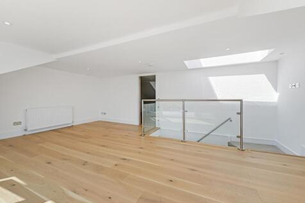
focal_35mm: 14
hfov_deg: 104.3
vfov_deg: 81.2
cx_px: 152
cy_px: 102
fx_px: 119
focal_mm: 14
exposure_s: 1/30
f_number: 13
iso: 100
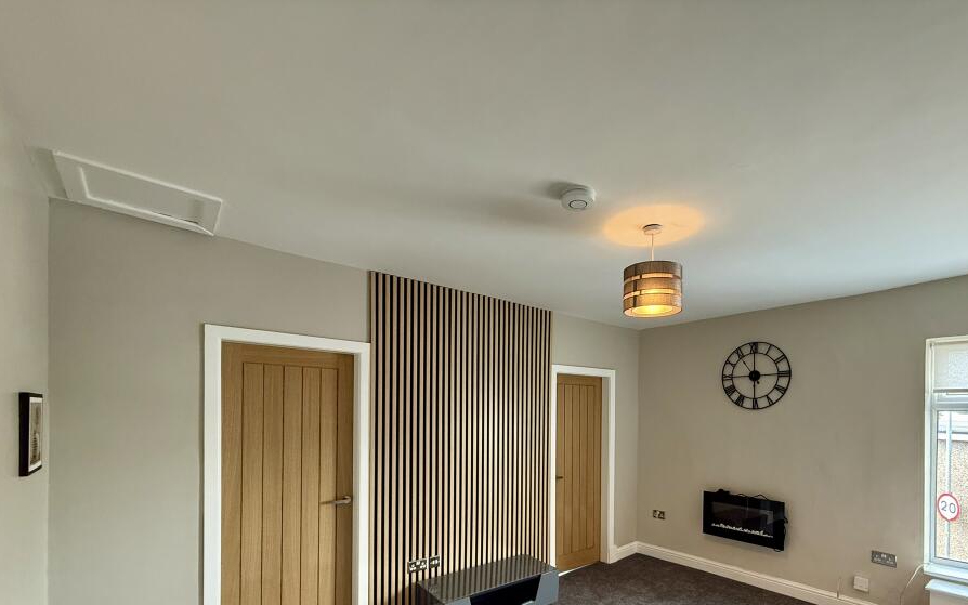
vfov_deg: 65.8
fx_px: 449
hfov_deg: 93.8
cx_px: 550
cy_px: 415
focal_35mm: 17
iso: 250
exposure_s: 1/50
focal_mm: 2.22
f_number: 2.2
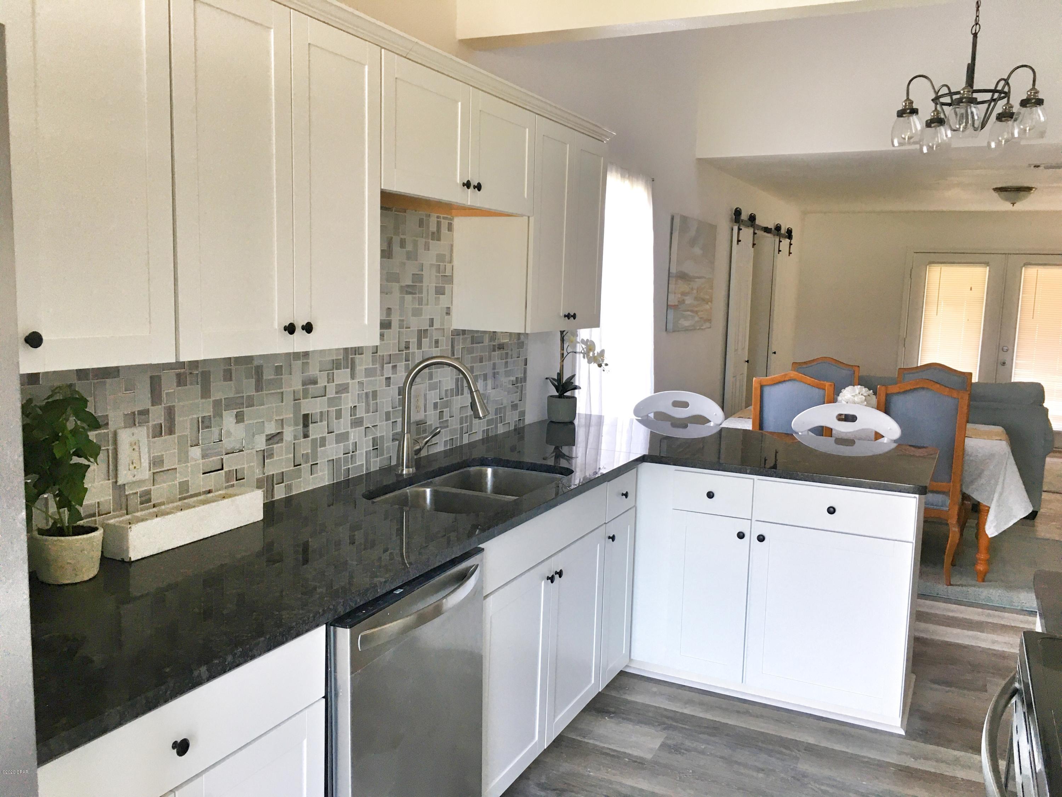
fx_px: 890
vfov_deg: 48.2
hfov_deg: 61.7
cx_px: 531
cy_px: 398
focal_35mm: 29
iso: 32
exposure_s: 1/30
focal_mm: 4.15
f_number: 2.2
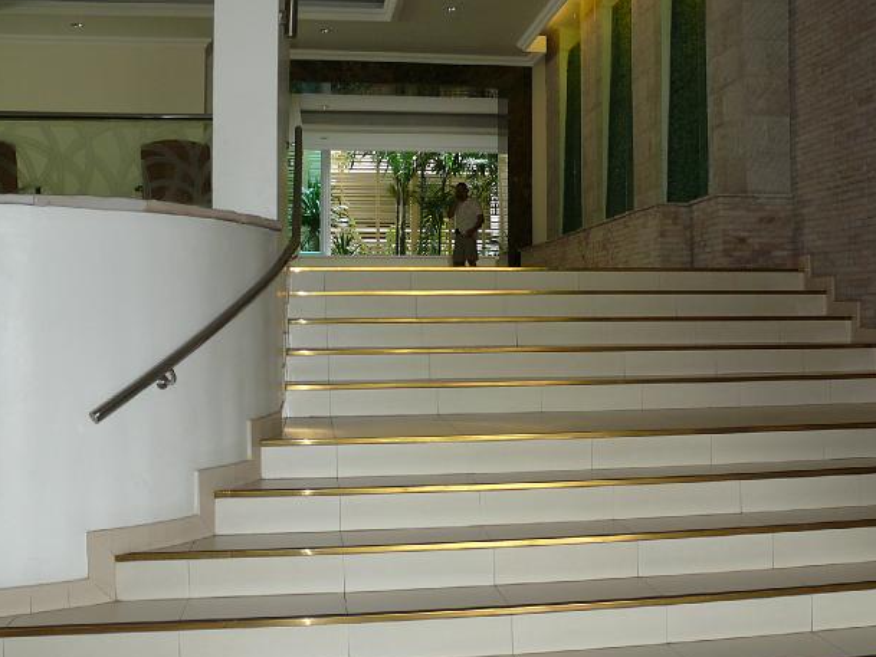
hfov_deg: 40.8
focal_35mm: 46
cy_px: 338
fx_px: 1164
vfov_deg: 31.5
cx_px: 568
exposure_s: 1/30
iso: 100
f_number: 4
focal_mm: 7.4
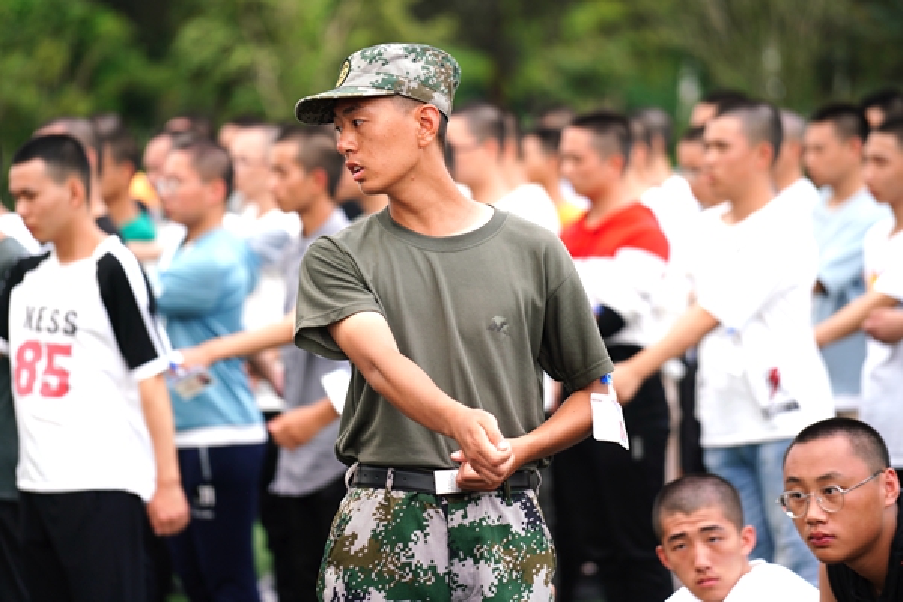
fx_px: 4515
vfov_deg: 7.6
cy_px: 301
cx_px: 452
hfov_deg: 11.4
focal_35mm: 180
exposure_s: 1/250
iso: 400
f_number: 4
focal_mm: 180
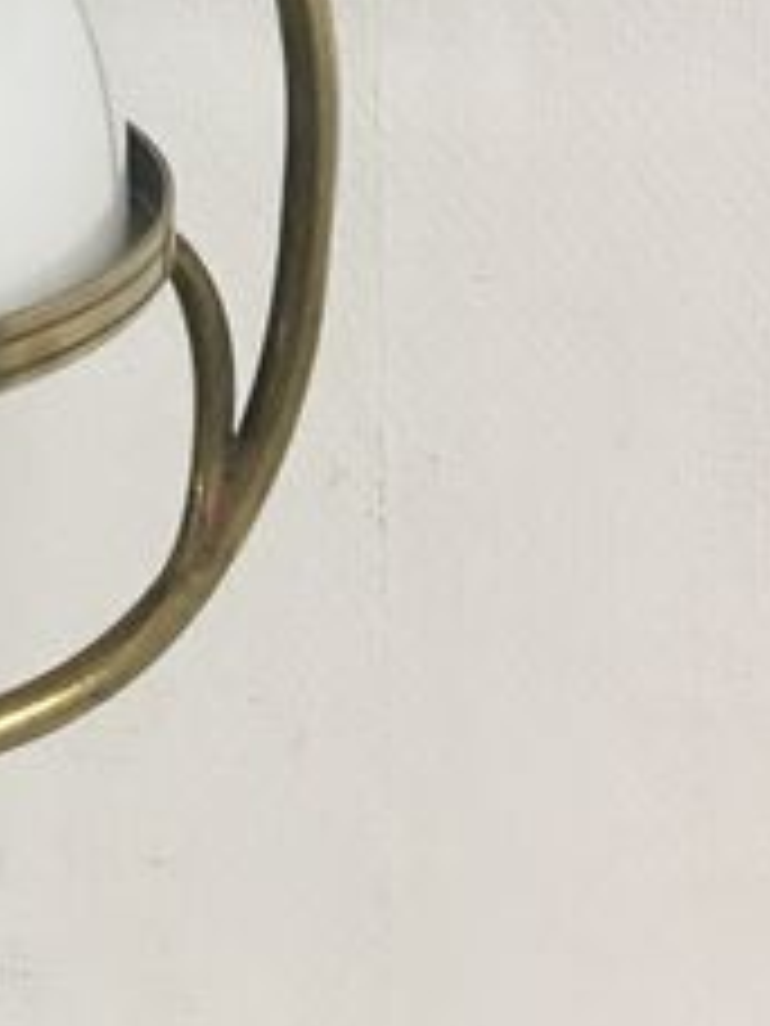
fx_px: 3767
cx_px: -441
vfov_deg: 14.4
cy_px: -540
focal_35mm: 127
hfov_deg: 11.1
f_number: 2.2
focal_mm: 4.15
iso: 125
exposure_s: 1/33
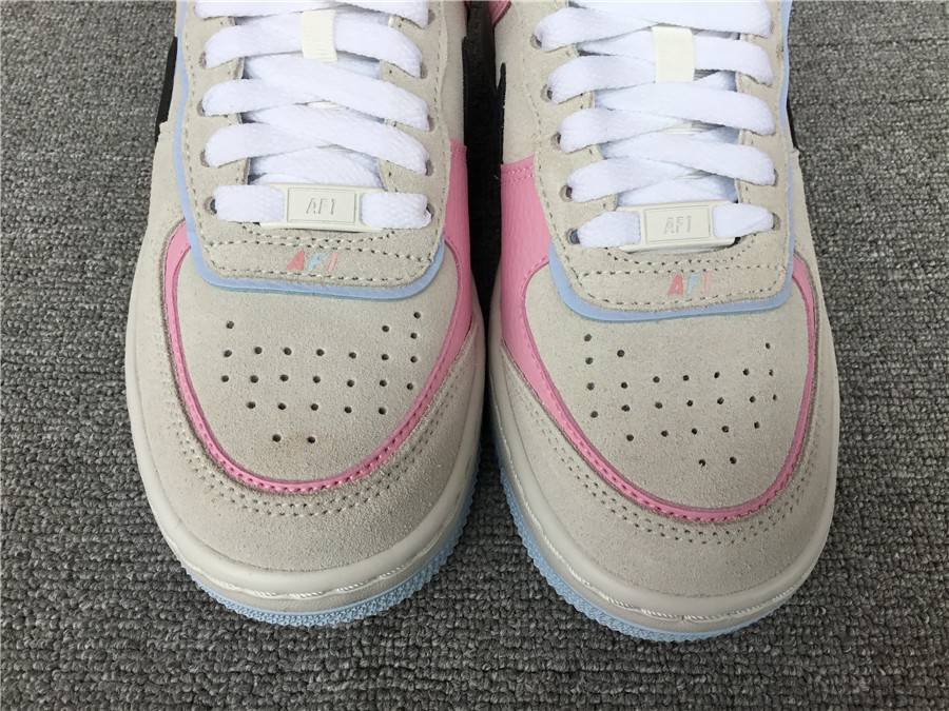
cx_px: 474
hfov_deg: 58.4
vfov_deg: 45.4
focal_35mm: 31
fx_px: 850
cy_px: 356
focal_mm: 3.3
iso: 25
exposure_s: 1/207
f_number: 2.4
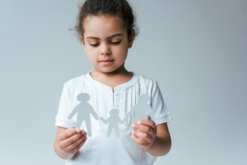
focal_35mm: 50
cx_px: 124
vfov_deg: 27.0
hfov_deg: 39.6
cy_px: 82
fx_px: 343
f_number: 4
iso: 400
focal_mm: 50
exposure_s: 1/160
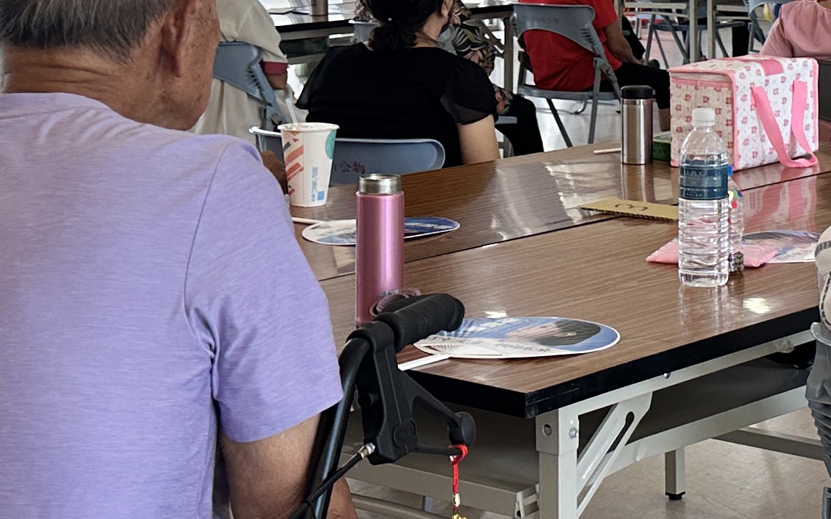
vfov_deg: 14.5
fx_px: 2015
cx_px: 704
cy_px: 12
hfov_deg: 22.9
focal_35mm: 89
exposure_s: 1/120
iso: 125
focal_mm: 6.86
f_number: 1.78
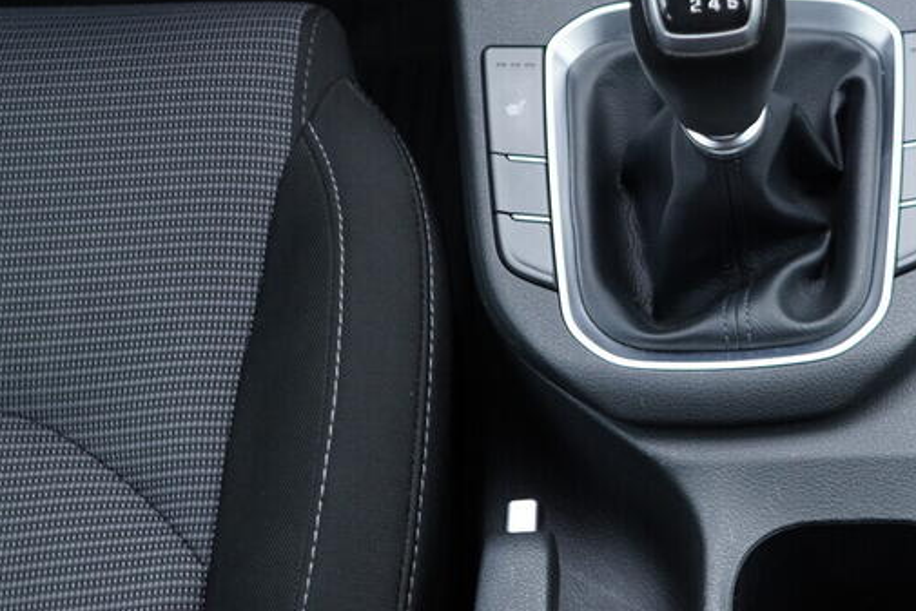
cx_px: 831
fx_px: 1858
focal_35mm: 73
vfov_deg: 18.6
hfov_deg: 26.7
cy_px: 215
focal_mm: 24
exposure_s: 1/40
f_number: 2.8
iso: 320
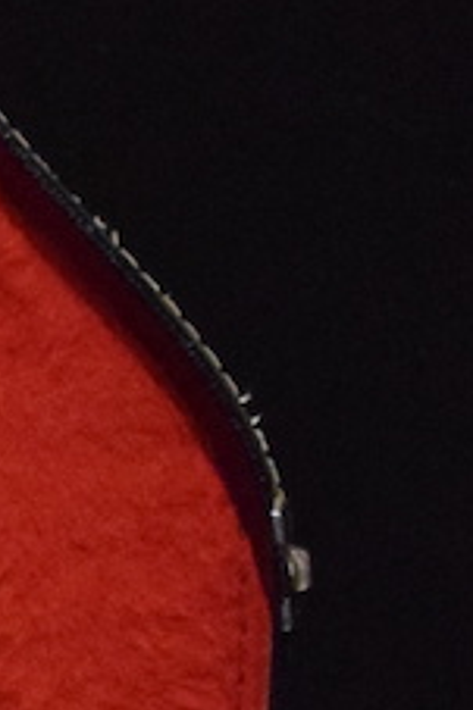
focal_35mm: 377
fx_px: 7441
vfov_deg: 5.5
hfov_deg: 3.6
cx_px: -702
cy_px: 685
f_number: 4.8
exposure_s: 1/60
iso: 5000
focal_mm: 38
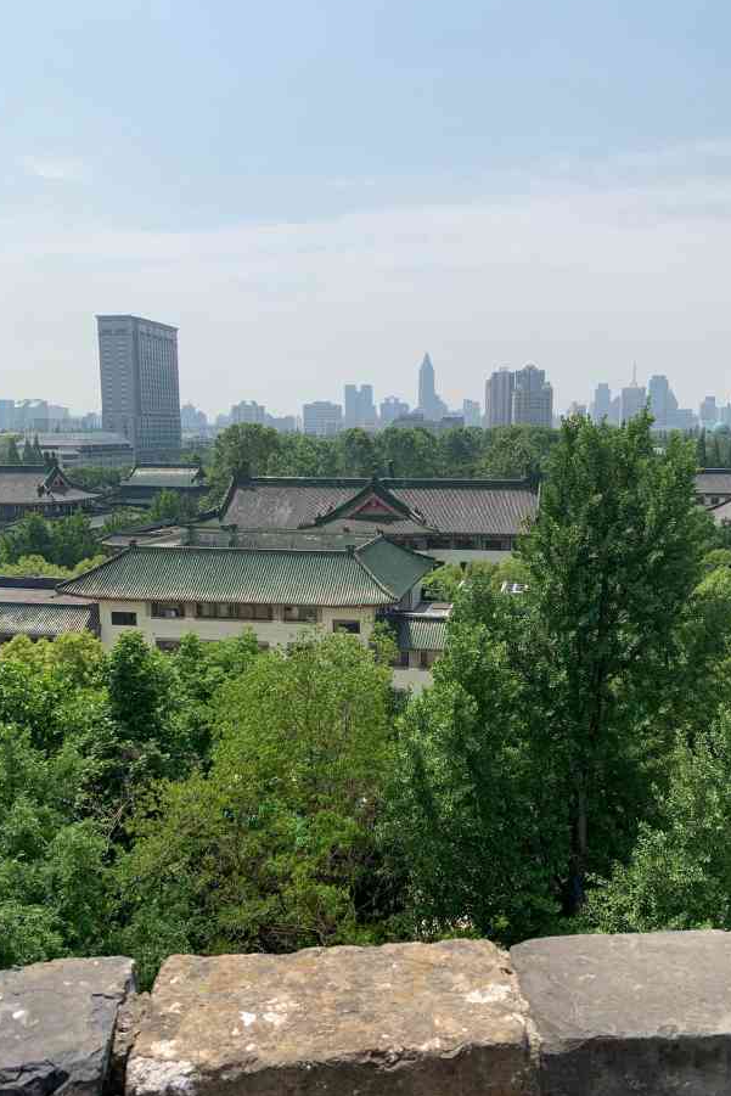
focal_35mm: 28
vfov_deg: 65.5
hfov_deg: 46.3
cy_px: 548
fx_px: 852
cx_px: 411
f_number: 1.8
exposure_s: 1/3401
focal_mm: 4.25
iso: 25
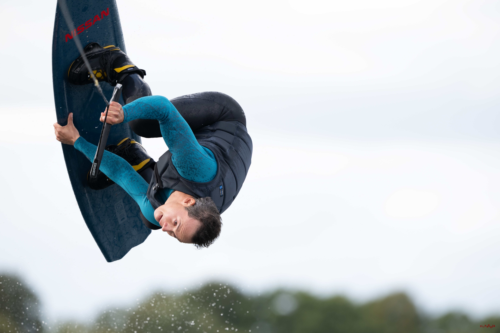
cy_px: 166
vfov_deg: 3.4
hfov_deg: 5.2
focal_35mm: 400
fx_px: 5555
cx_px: 250
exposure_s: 1/1600
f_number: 4.5
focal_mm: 400
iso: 500
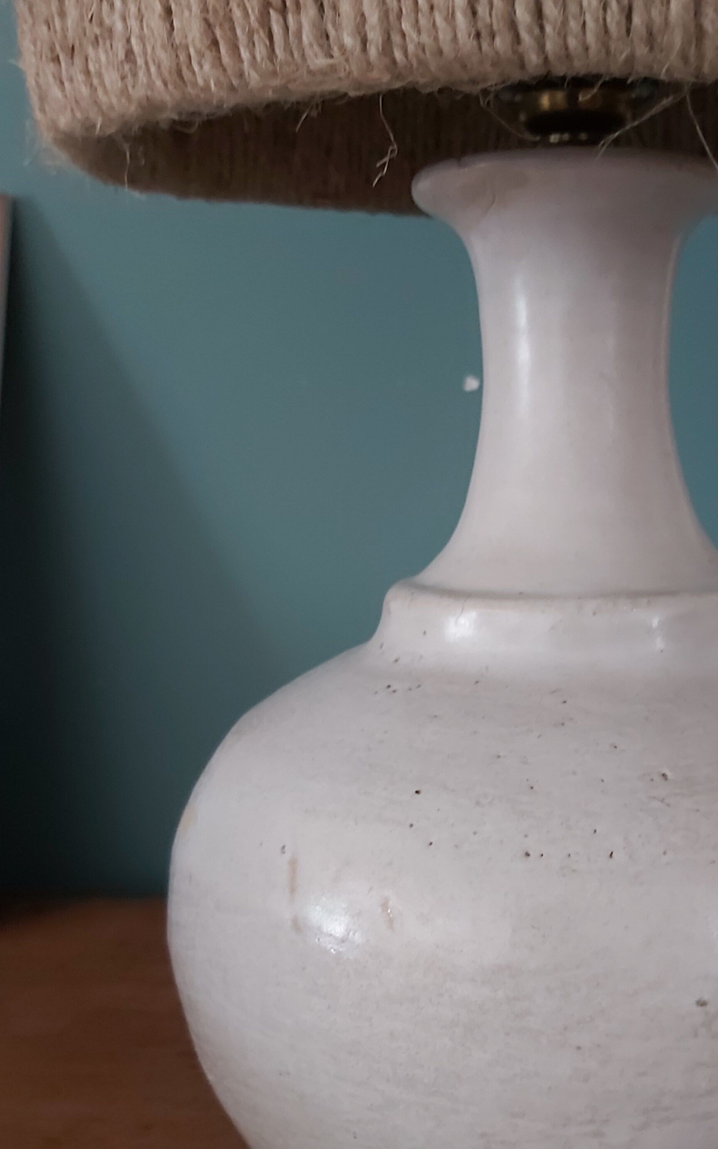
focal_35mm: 40
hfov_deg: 31.2
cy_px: 709
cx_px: 574
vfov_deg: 48.9
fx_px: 1252
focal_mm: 3.92
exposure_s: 1/25
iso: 320
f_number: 1.7
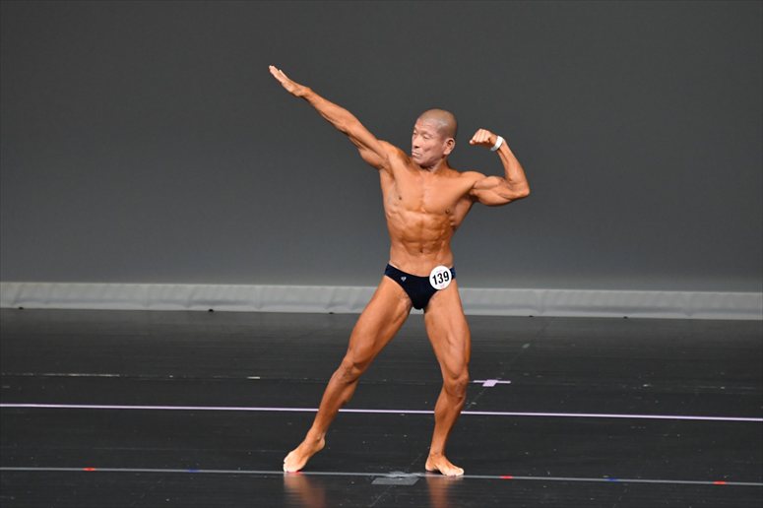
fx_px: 6673
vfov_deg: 4.4
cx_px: 382
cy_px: 254
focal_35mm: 315
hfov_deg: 6.5
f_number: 5.6
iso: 4000
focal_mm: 210
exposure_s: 1/400
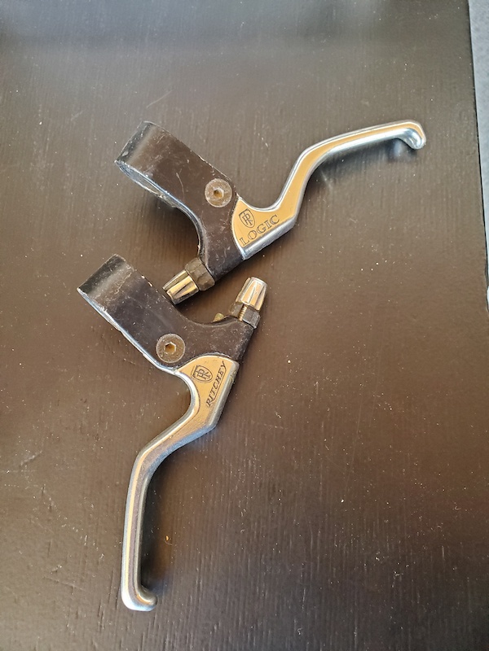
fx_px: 490
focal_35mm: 26
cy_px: 326
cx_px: 244
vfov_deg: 67.3
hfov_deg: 53.1
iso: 800
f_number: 2.4
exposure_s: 1/50
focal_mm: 4.3
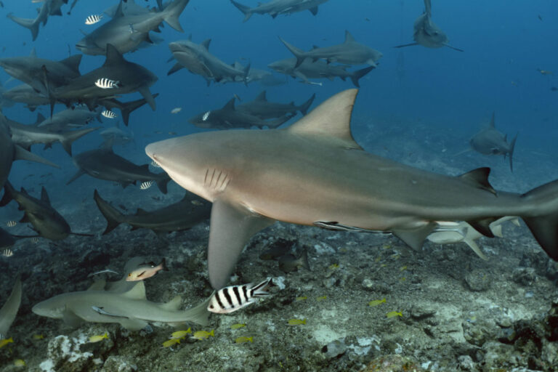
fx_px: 527
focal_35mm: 34
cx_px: 279
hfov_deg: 55.8
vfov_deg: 38.9
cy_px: 186
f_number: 6.3
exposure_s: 1/125
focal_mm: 34
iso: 250
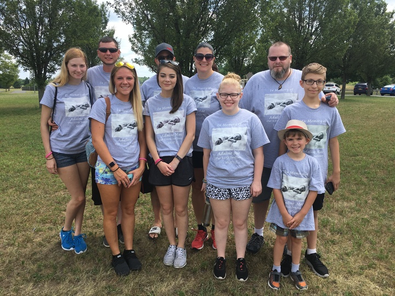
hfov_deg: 61.7
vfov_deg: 48.2
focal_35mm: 29
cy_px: 148
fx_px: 331
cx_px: 198
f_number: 2.2
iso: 25
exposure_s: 1/818
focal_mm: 4.15
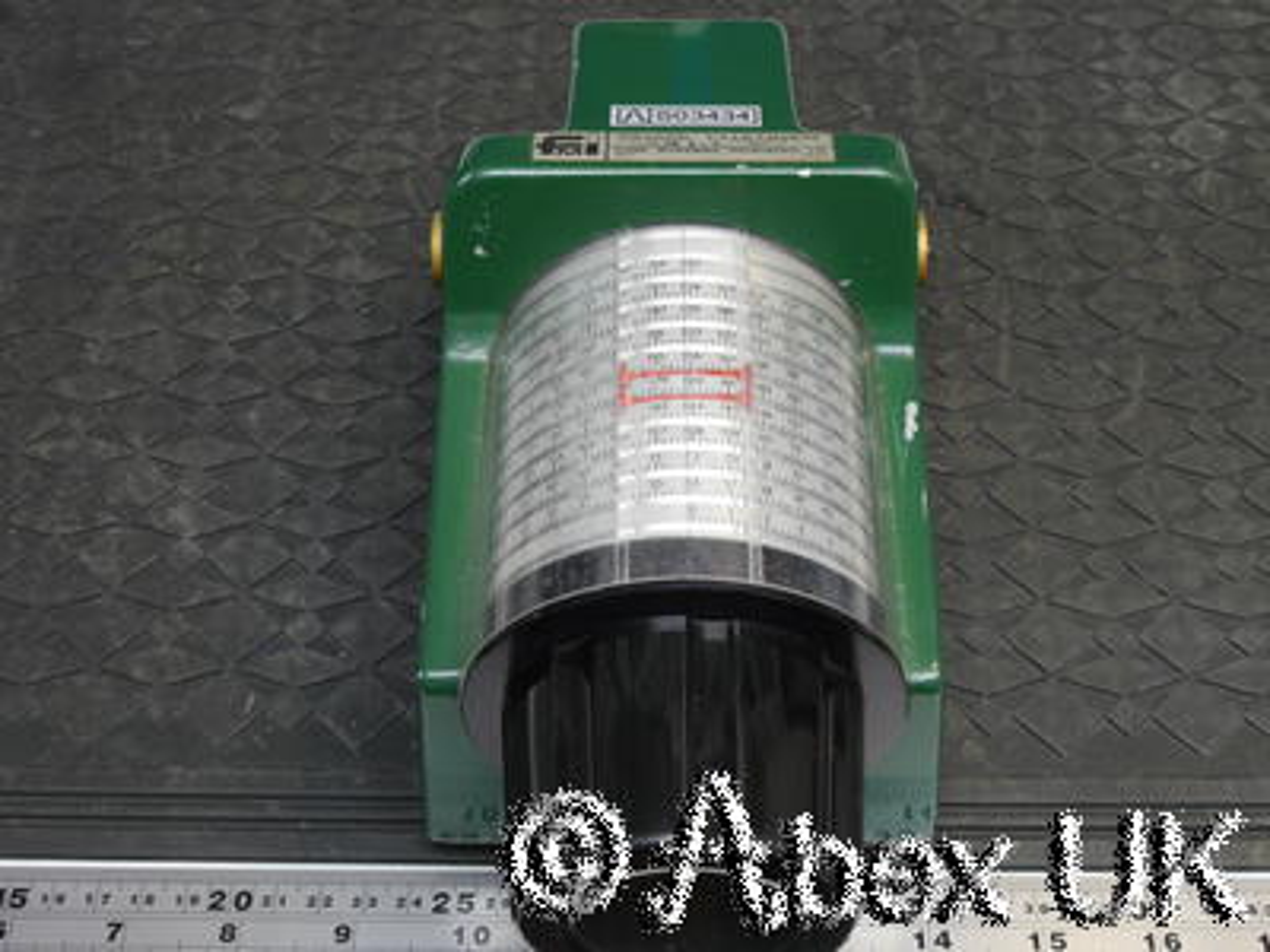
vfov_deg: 26.1
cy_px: 476
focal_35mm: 56
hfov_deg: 34.3
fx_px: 2055
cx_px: 635
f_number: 11
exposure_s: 1/8
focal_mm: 28
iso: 400
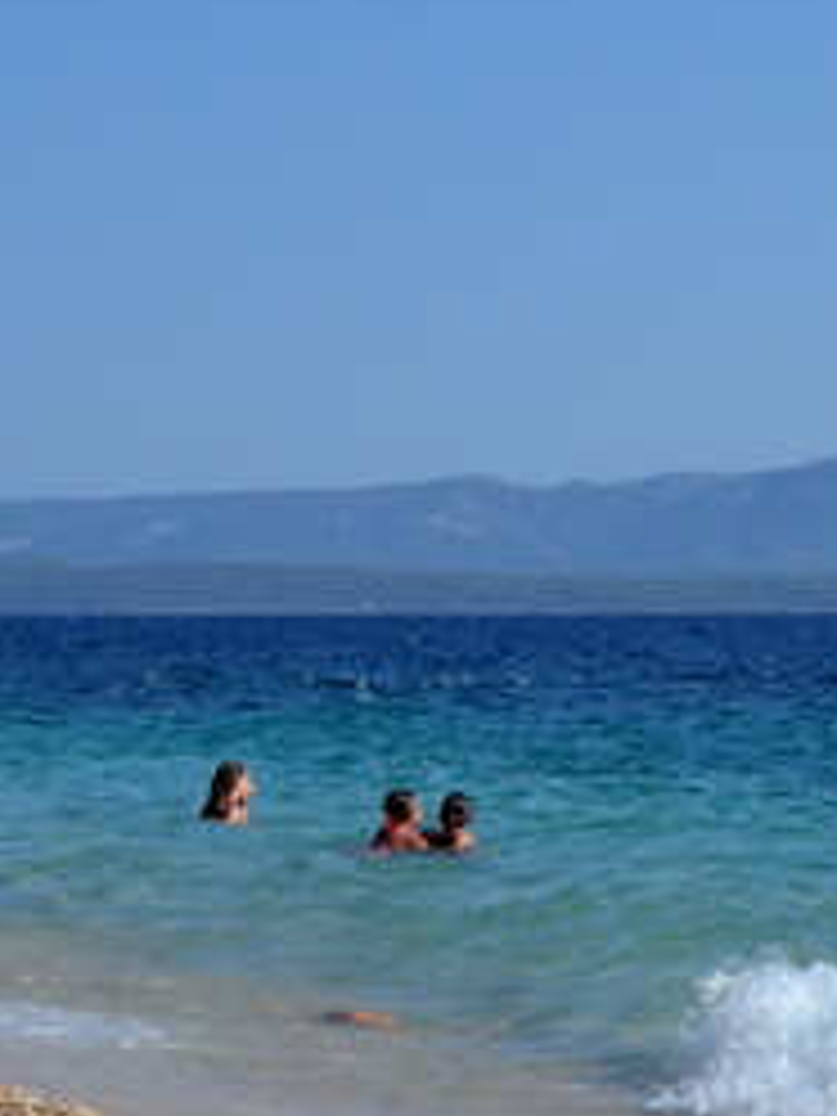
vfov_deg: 16.3
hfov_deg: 11.1
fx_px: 3901
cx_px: 1688
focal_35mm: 121
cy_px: 702
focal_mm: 26
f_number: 7.1
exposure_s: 1/2000
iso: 400
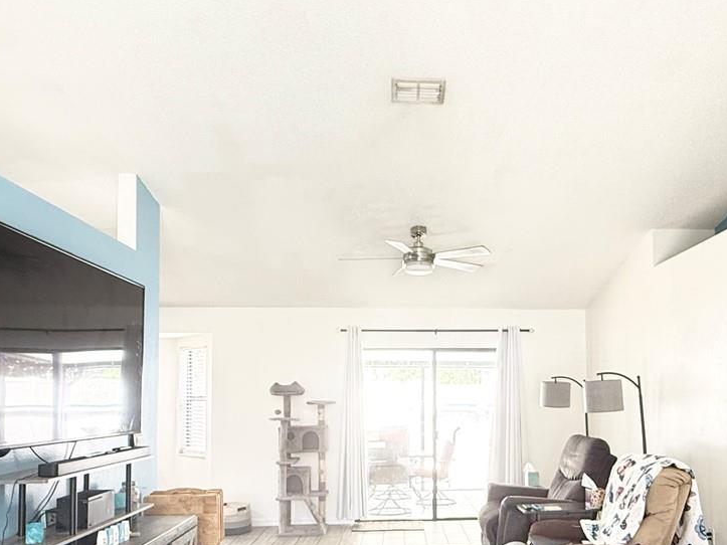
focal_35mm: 31
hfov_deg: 57.6
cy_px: 373
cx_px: 457
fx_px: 651
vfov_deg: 44.6
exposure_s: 1/60
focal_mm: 2.22
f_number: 2.2
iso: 400
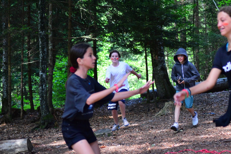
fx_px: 674
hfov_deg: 19.5
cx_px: 116
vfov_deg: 13.0
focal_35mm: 105
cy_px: 77
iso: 3200
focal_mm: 70
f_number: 4
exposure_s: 1/500
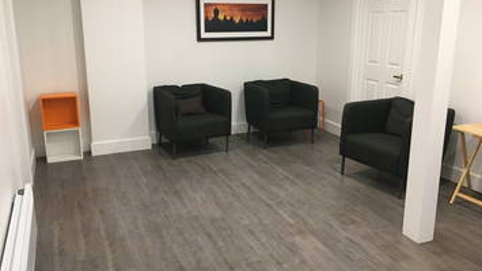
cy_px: 121
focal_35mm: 32
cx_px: 243
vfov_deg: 36.7
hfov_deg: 61.0
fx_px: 409
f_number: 2.2
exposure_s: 1/15
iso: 50
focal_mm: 4.15
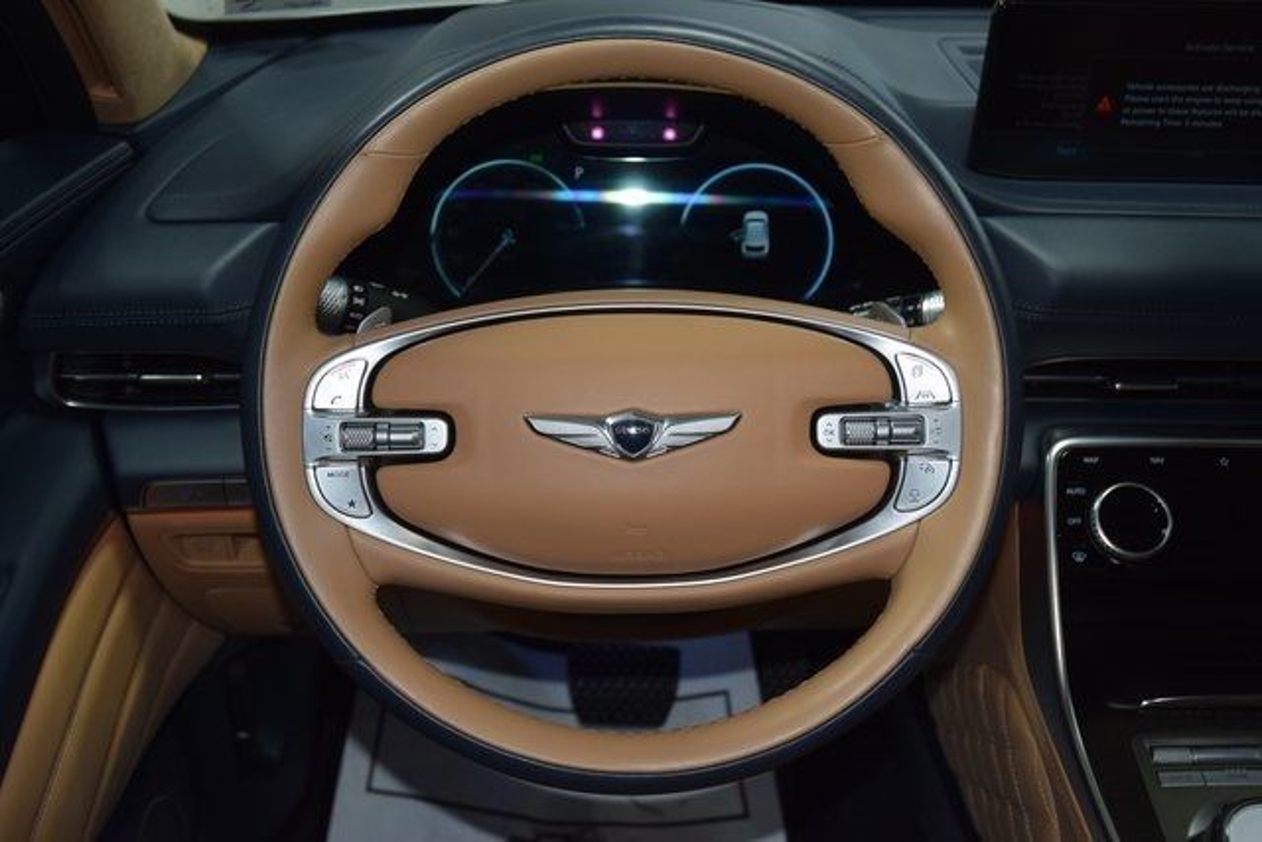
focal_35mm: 44
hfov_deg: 45.0
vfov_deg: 30.9
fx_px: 1525
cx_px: 631
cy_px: 421
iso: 720
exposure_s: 1/60
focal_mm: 29
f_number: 3.8
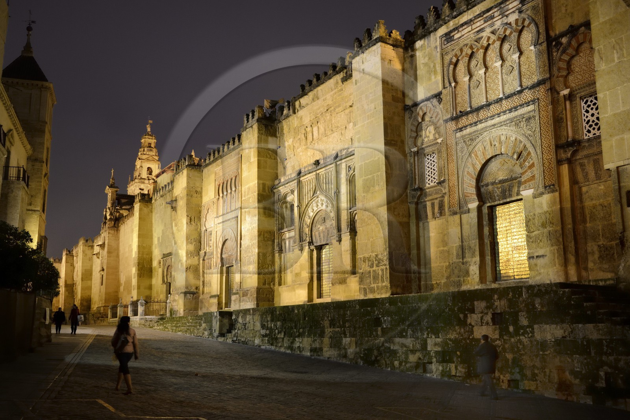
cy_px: 210
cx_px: 315
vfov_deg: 41.1
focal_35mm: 32
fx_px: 560
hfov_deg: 58.7
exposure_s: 1/20
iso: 1600
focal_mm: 32
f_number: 2.8
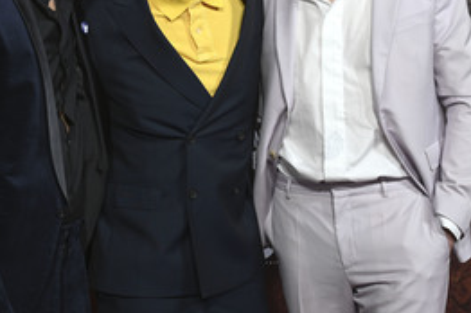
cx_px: 188
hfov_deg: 25.0
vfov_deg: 16.6
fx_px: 1058
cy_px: 50
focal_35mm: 81
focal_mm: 47
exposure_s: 1/200
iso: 400
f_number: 6.3
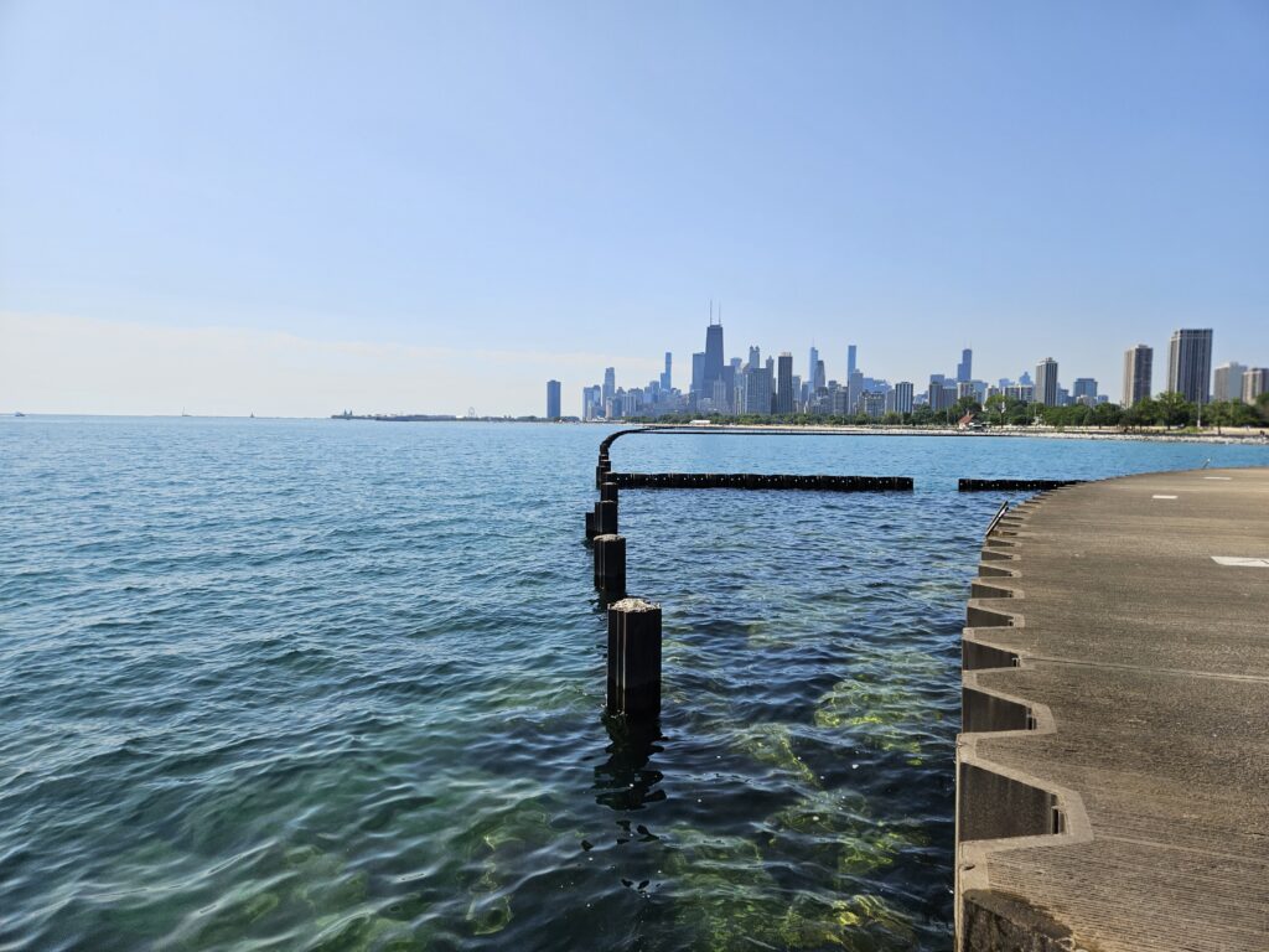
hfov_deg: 73.9
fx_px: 843
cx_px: 634
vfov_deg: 58.9
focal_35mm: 23
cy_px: 476
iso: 25
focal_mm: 5.4
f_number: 1.8
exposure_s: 1/3100
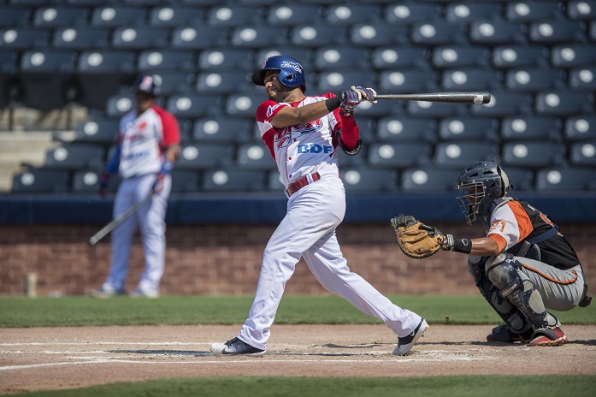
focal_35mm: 402
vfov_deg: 3.4
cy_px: 198
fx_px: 6652
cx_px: 298
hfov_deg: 5.1
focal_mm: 400
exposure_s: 1/4000
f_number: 2.8
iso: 200
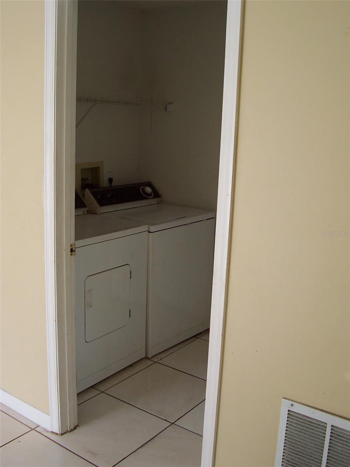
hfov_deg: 38.7
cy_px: 234
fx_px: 499
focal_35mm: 37
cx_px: 175
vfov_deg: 50.1
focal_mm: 5.6
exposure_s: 1/90
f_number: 2.8
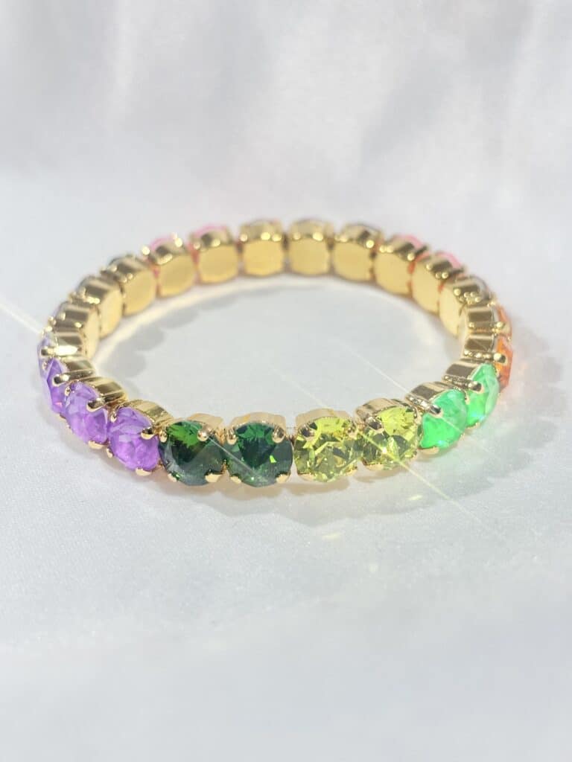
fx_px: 1146
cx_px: 286
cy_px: 381
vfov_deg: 36.8
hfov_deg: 28.0
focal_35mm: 52
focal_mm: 5.96
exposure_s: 1/243
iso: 32
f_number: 1.6
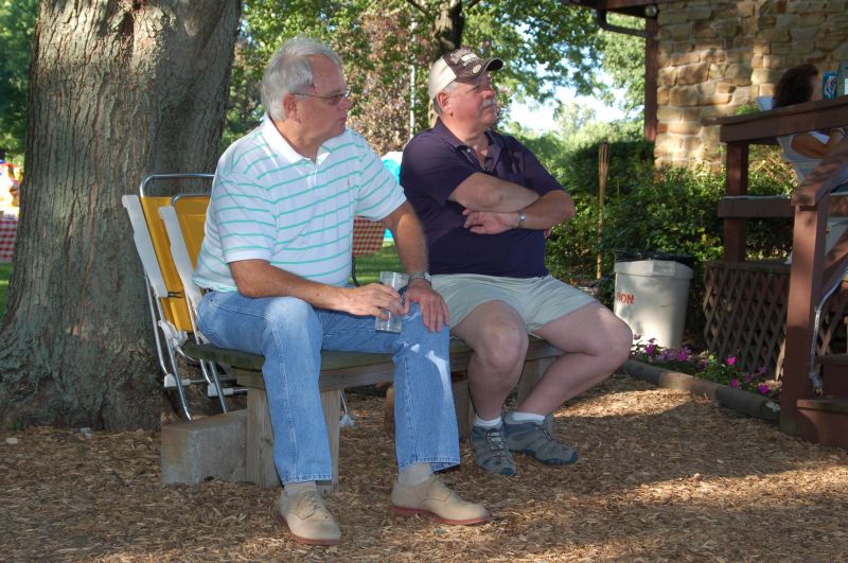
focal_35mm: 60
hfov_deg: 33.4
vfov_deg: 22.6
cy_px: 282
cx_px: 424
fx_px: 1411
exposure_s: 1/160
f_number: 6.3
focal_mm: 40
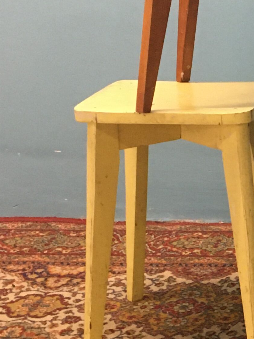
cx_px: 357
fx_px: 1028
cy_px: 231
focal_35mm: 105
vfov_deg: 18.7
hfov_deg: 13.4
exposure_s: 1/33
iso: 160
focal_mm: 4.15
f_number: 2.2
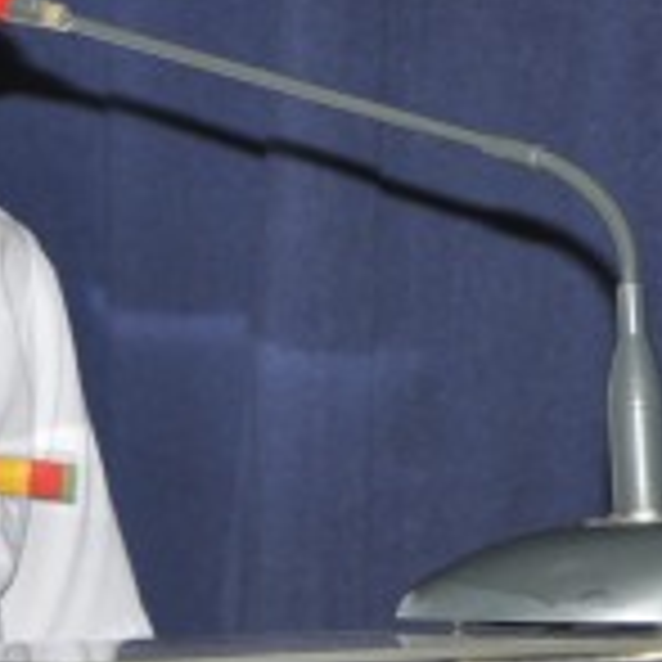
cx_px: 176
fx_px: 11764
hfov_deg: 3.2
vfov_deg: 3.2
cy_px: 293
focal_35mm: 544
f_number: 5.6
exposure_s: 1/100
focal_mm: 105
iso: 500
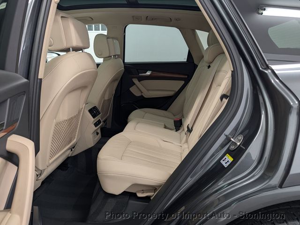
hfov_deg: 71.6
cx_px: 150
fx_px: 208
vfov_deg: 56.8
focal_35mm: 24
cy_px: 112
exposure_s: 1/40
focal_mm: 6.9
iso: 130
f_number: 1.68
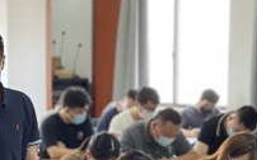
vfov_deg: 7.7
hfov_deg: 12.4
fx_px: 1176
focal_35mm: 168
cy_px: 210
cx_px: 11
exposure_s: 1/100
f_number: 2.2
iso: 200
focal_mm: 7.5
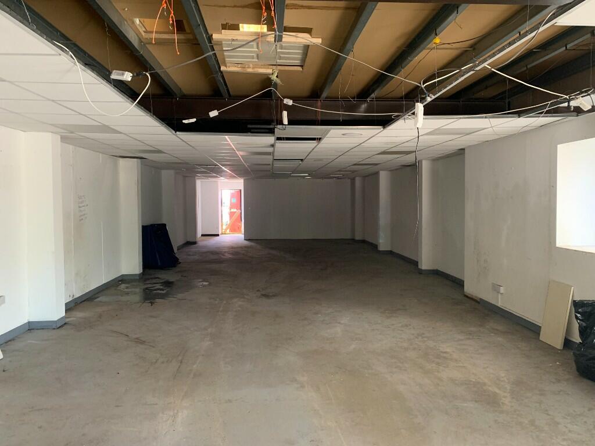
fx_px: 447
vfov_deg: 53.1
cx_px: 298
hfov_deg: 67.3
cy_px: 223
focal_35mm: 26
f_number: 1.8
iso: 400
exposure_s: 1/48
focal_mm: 4.25
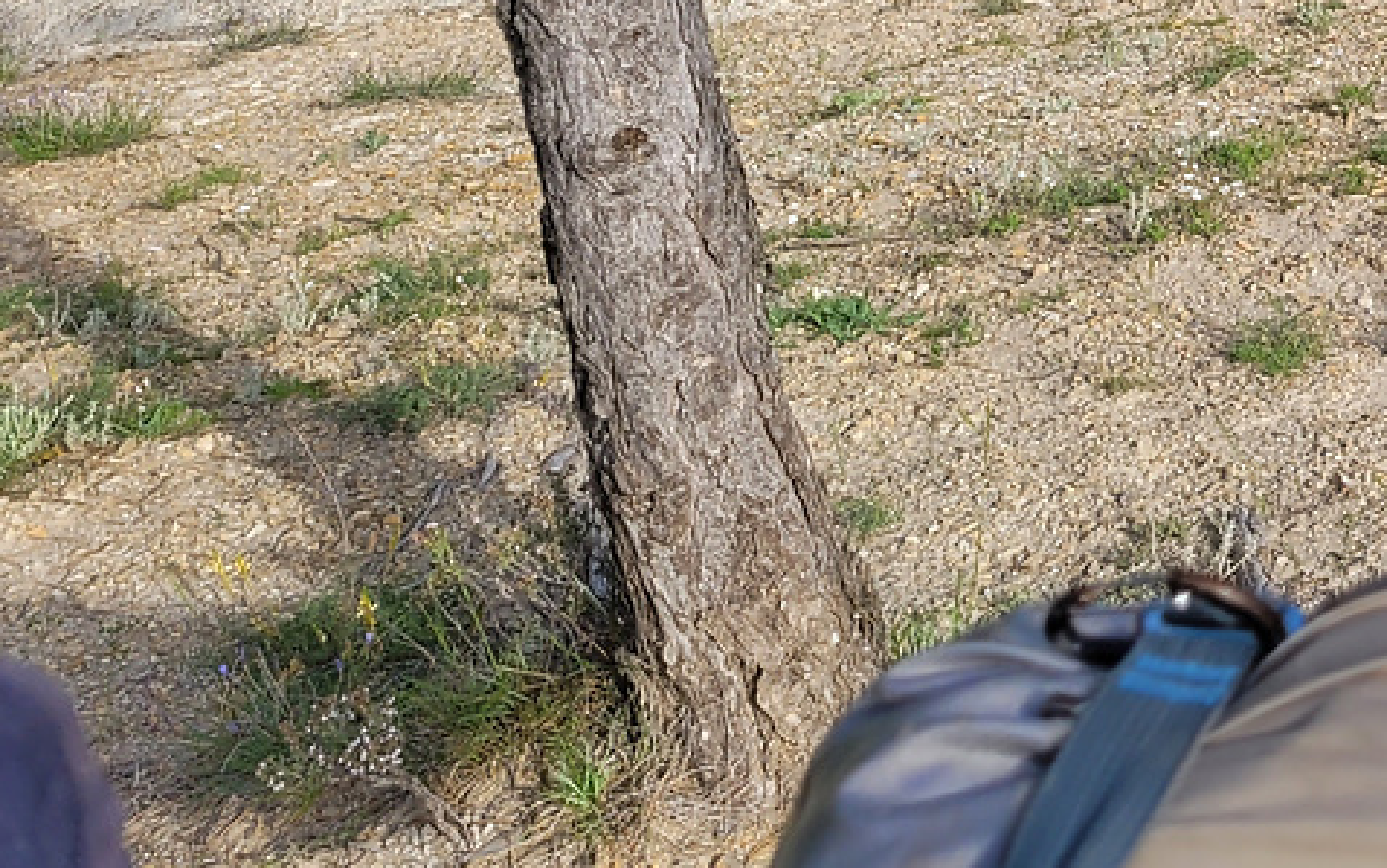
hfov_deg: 21.2
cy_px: -276
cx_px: 2054
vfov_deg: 15.0
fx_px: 3138
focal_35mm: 83
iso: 40
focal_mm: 5.4
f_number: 1.8
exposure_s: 1/1387
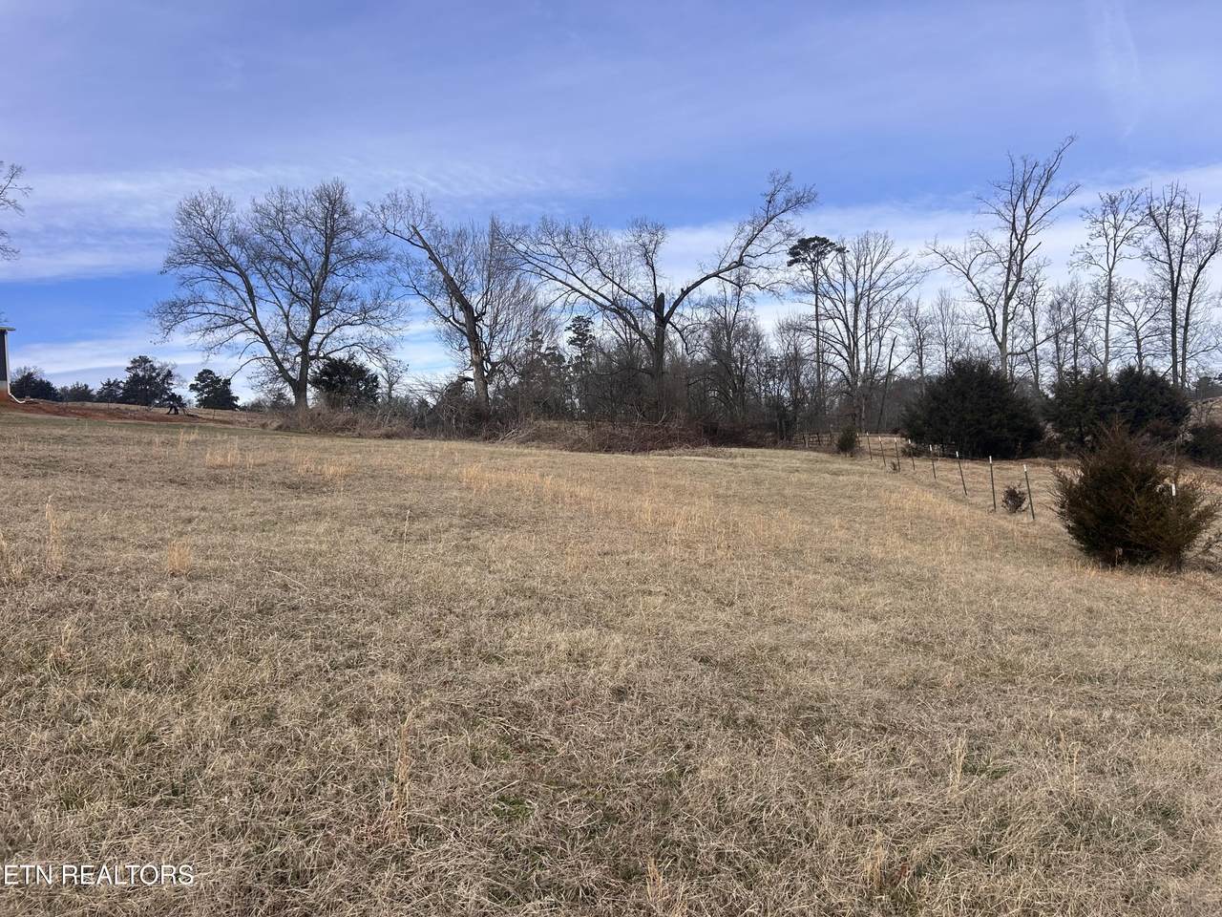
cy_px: 458
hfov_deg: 67.3
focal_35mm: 26
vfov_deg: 53.1
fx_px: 918
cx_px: 611
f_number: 1.5
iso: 50
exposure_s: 1/3571
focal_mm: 5.7
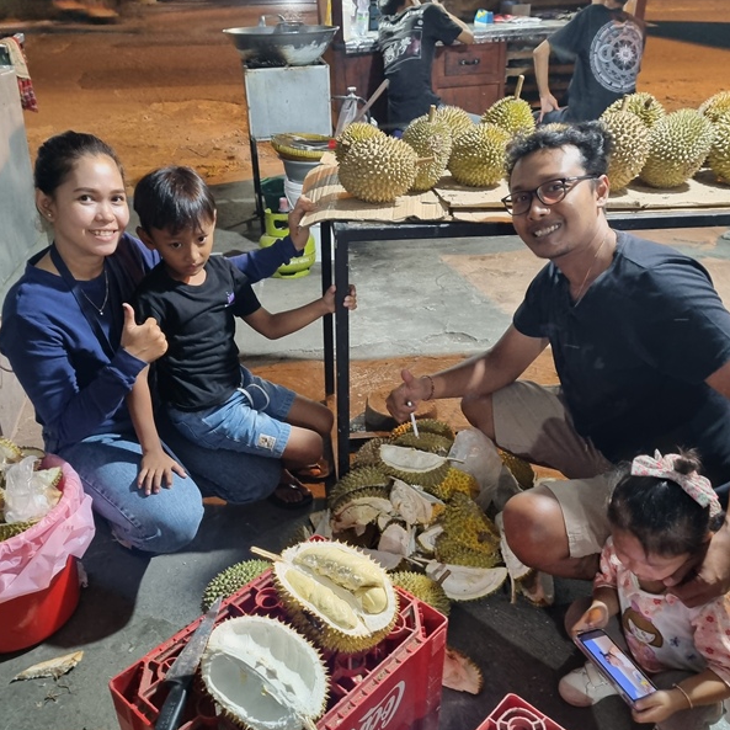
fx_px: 740
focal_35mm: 31
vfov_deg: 52.3
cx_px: 362
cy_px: 419
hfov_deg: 52.5
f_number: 1.8
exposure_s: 1/25
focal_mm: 5.4
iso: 500
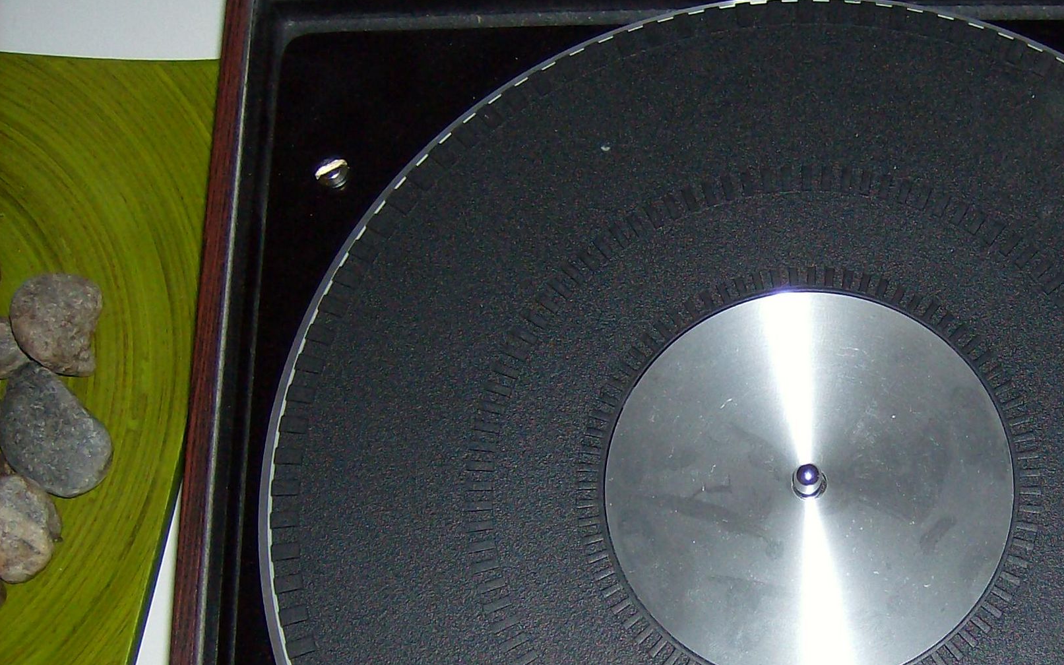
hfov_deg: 33.7
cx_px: 823
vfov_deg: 21.6
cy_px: 558
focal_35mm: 59
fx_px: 1711
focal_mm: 6
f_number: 2.8
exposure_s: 1/60
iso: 200
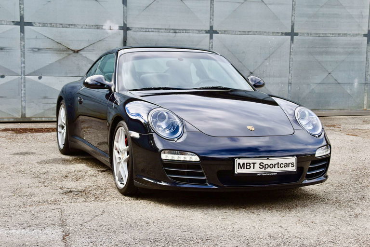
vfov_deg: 21.6
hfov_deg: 31.9
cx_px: 185
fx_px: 647
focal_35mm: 63
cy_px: 124
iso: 200
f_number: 8
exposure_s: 1/250
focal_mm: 42
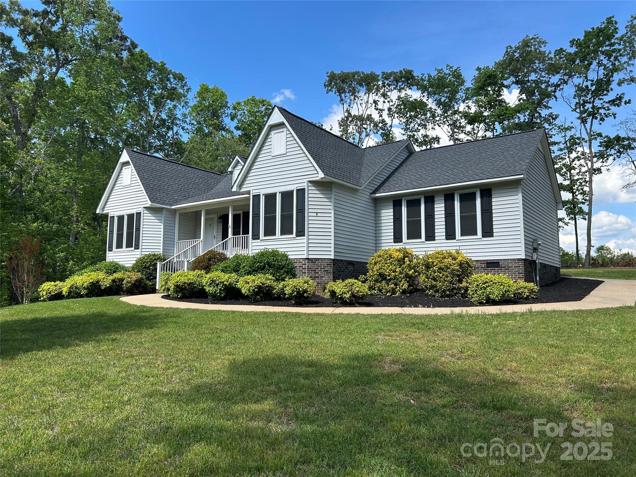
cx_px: 318
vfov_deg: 53.1
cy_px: 238
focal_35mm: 26
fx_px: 478
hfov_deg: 67.3
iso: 50
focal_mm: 5.7
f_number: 1.5
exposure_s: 1/2045
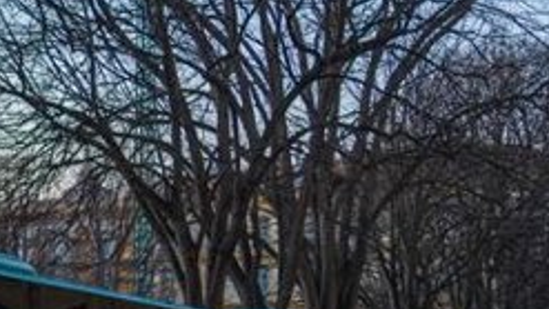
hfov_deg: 22.3
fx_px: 1238
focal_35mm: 85
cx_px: -173
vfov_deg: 14.1
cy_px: 282
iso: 1600
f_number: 4
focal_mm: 29
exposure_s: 1/160
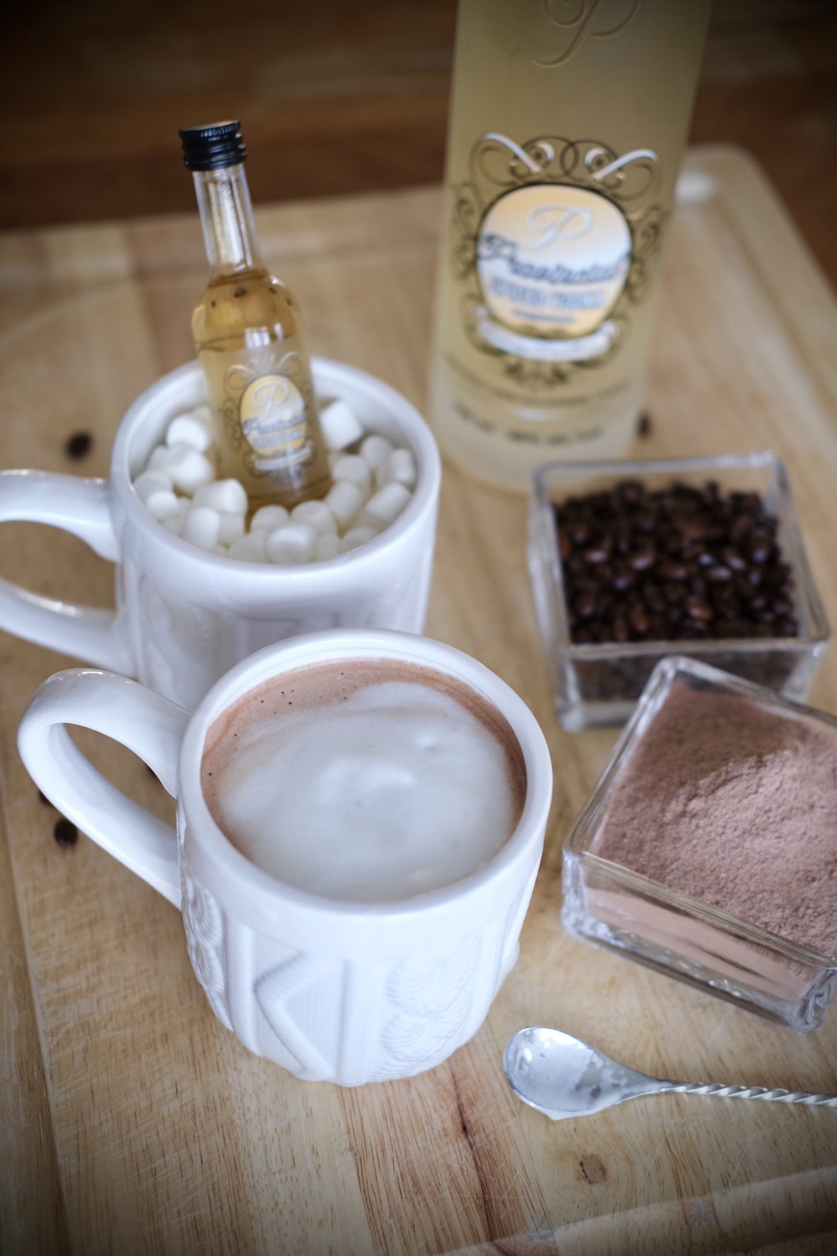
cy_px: 628
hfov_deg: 25.5
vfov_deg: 37.5
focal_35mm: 53
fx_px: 1848
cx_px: 418
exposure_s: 1/110
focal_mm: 35
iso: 160
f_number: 2
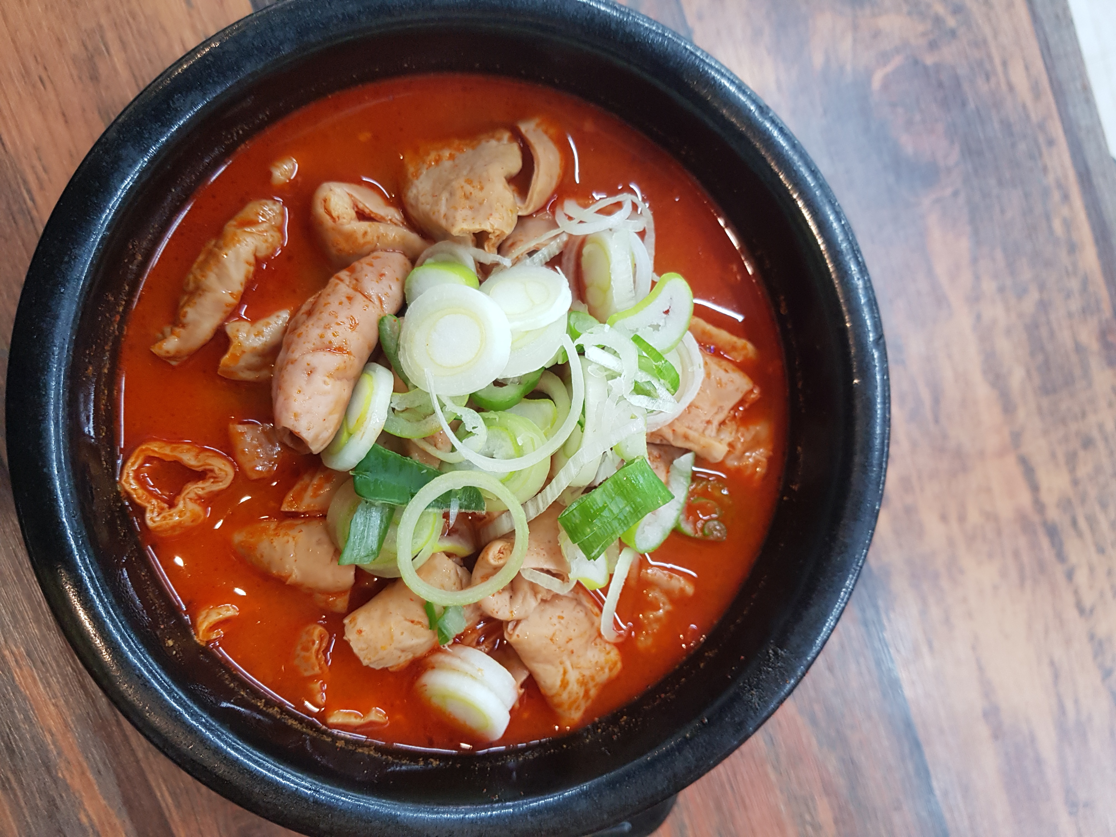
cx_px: 558
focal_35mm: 26
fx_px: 838
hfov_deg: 67.3
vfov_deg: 53.1
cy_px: 418
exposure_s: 1/60
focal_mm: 4.2
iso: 125
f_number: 1.7
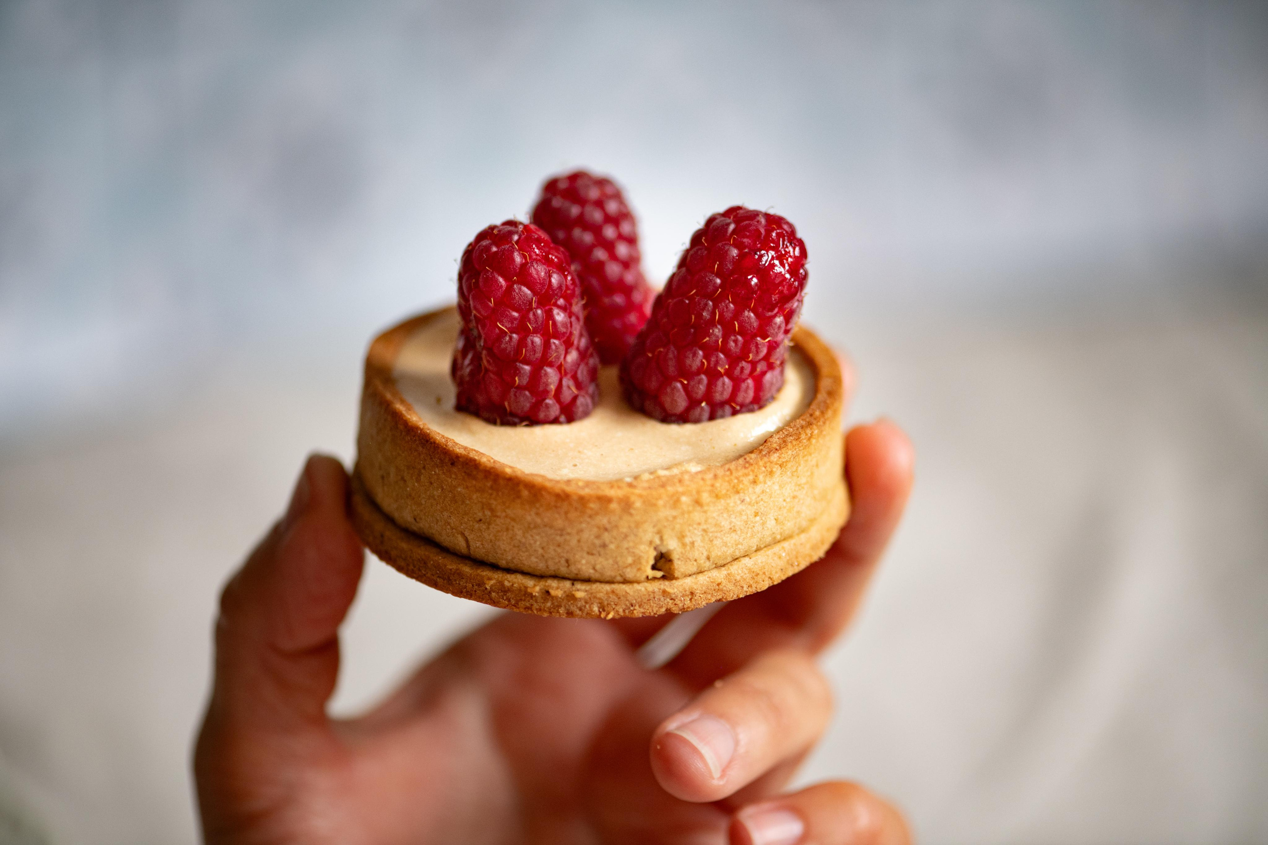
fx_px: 3698
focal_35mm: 105
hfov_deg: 19.5
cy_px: 422
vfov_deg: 13.0
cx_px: 634
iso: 400
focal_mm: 105
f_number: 3
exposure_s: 1/200
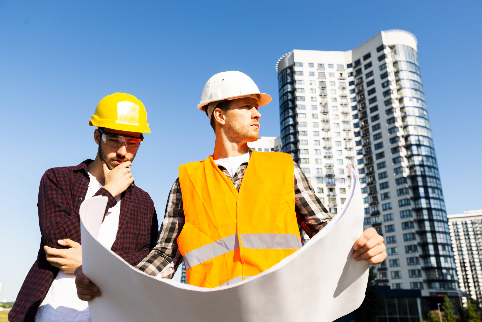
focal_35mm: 30
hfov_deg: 61.9
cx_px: 241
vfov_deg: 43.6
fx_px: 402
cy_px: 161
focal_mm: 30
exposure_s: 1/1000
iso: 250
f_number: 5.6
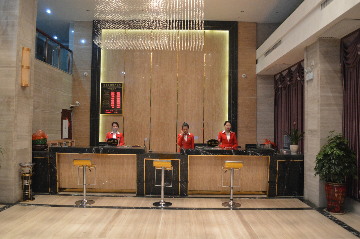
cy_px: 120
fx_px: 270
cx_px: 180
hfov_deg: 67.4
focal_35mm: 27
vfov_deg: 47.8
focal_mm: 18
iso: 3200
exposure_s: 1/40
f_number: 3.5
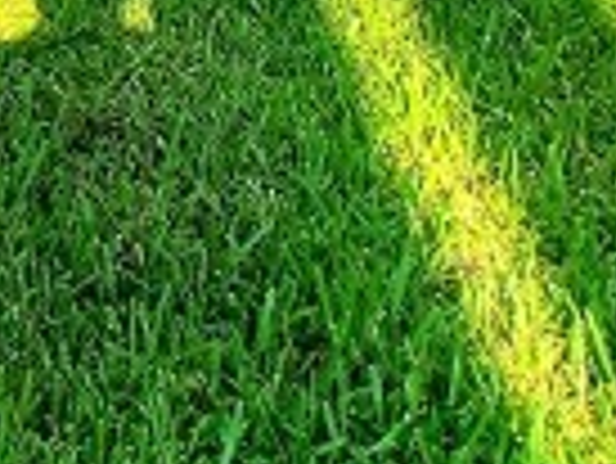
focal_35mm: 97
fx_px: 1728
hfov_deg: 15.9
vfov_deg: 12.3
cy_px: -626
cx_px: -616
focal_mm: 1.8
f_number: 2.2
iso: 50
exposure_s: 1/250
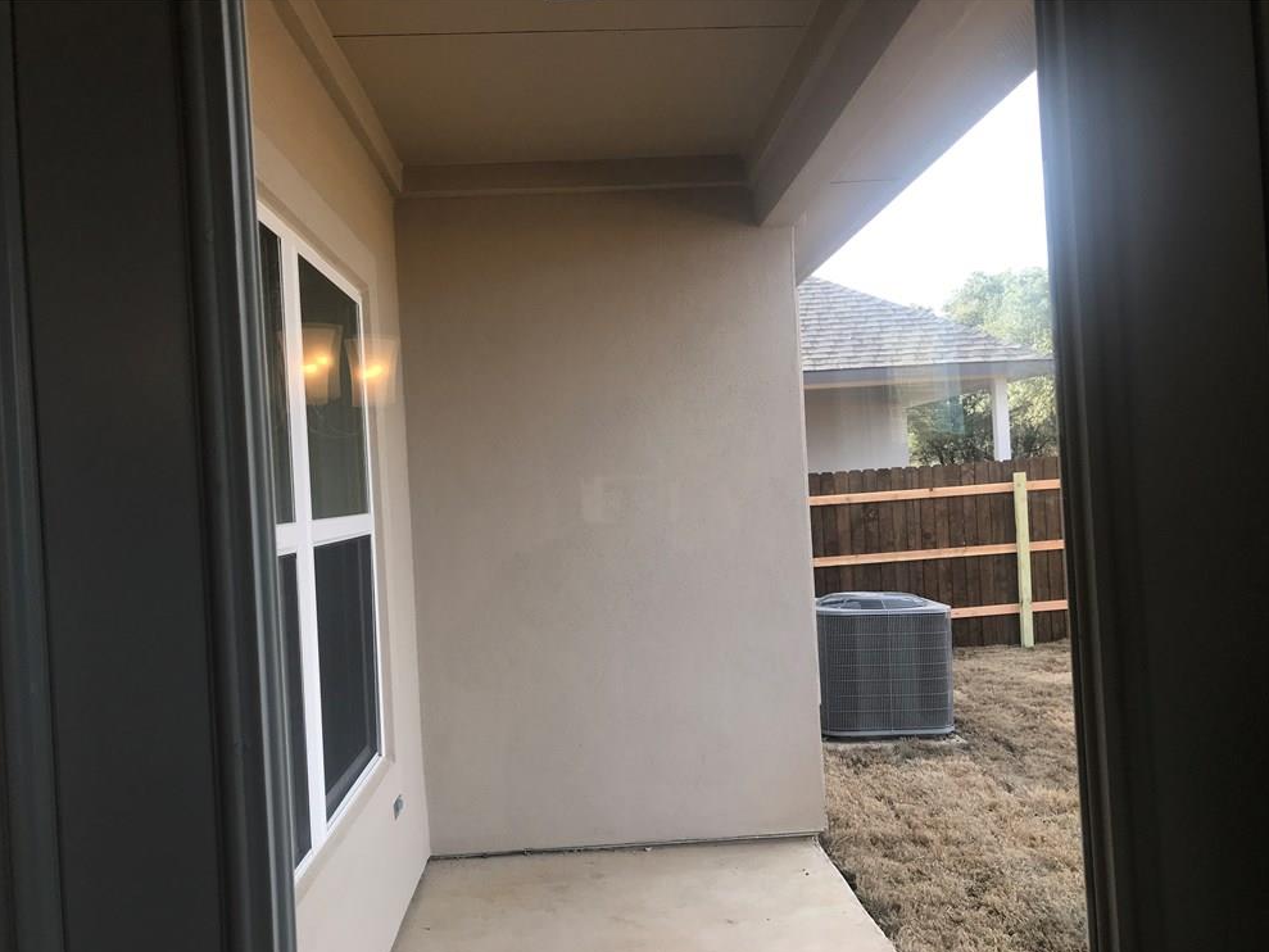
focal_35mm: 29
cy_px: 488
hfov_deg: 61.7
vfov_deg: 48.2
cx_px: 635
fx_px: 1063
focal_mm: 3.99
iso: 20
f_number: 1.8
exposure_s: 1/250
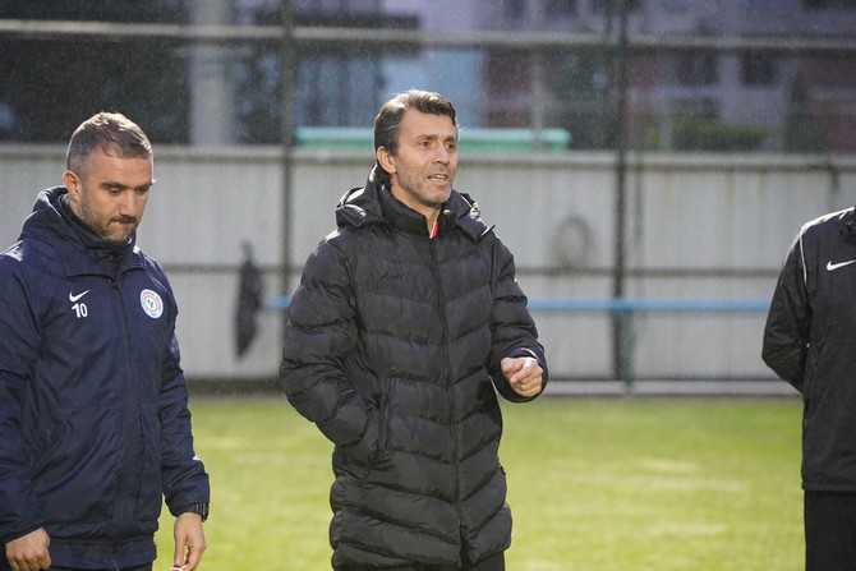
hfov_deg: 13.7
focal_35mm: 150
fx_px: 3567
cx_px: 428
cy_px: 286
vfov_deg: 9.2
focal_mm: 150
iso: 3200
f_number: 4
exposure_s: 1/160
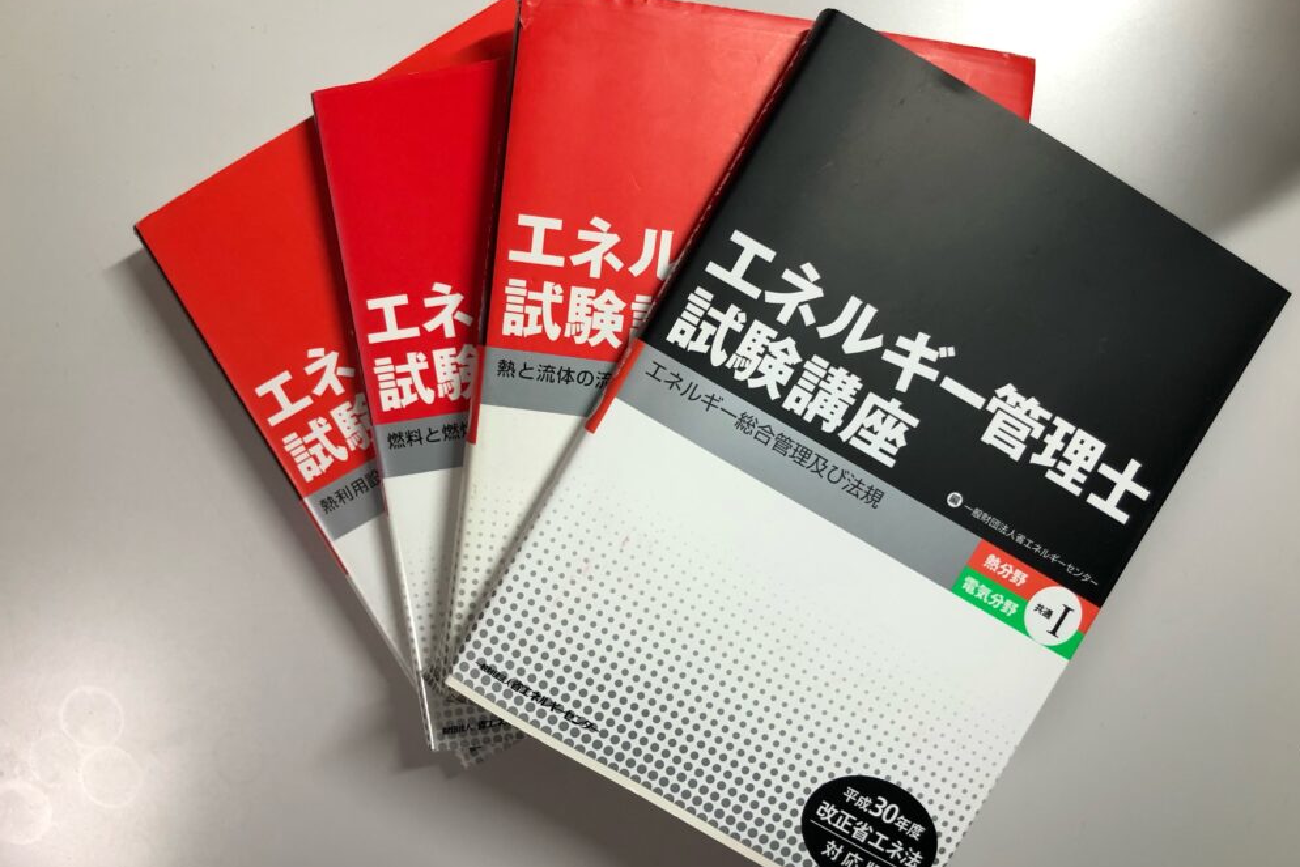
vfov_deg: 43.6
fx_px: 1083
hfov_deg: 61.9
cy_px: 447
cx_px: 638
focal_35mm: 30
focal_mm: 3.99
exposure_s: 1/30
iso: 32
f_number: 1.8
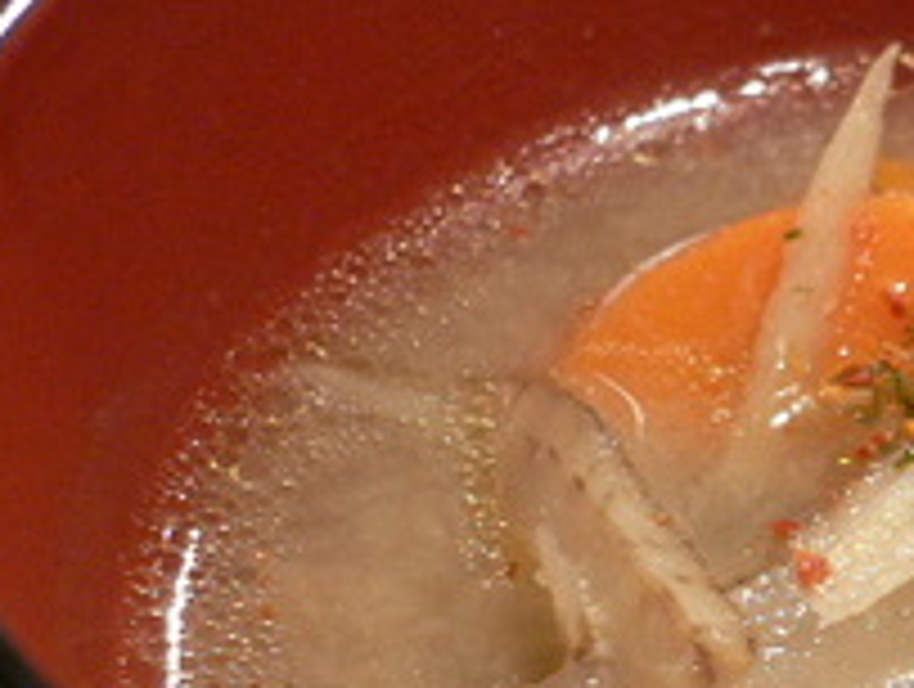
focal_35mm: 86
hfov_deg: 21.2
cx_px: 1076
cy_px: 582
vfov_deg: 17.0
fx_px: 2275
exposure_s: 1/20
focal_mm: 5.8
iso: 200
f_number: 2.8
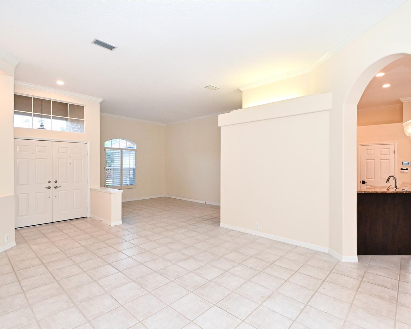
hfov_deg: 89.4
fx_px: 207
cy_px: 165
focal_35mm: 17
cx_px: 188
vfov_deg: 77.0
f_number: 7.1
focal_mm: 10
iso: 800
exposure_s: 1/60
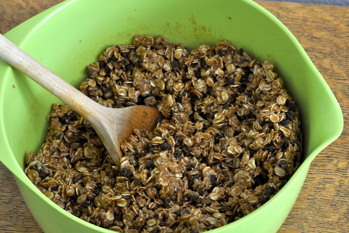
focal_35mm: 99
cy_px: 116
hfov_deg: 20.6
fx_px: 960
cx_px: 174
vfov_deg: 13.8
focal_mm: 66
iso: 400
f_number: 13
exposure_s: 1/8
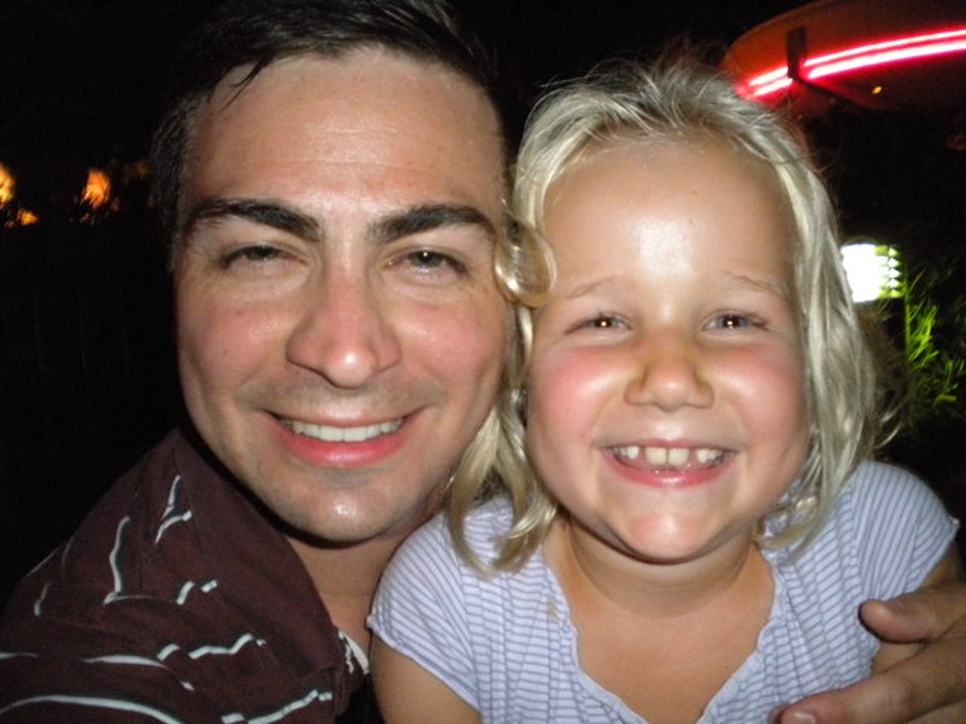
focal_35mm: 35
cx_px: 483
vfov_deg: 40.7
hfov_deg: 52.6
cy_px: 362
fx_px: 977
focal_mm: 6.3
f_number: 3.1
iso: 800
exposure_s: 1/30
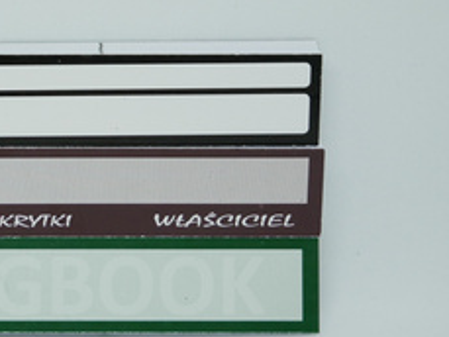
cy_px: 184
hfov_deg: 12.8
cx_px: 12
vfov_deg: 9.7
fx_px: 1986
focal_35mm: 153
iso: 400
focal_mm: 39
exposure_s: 1/100
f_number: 5.4
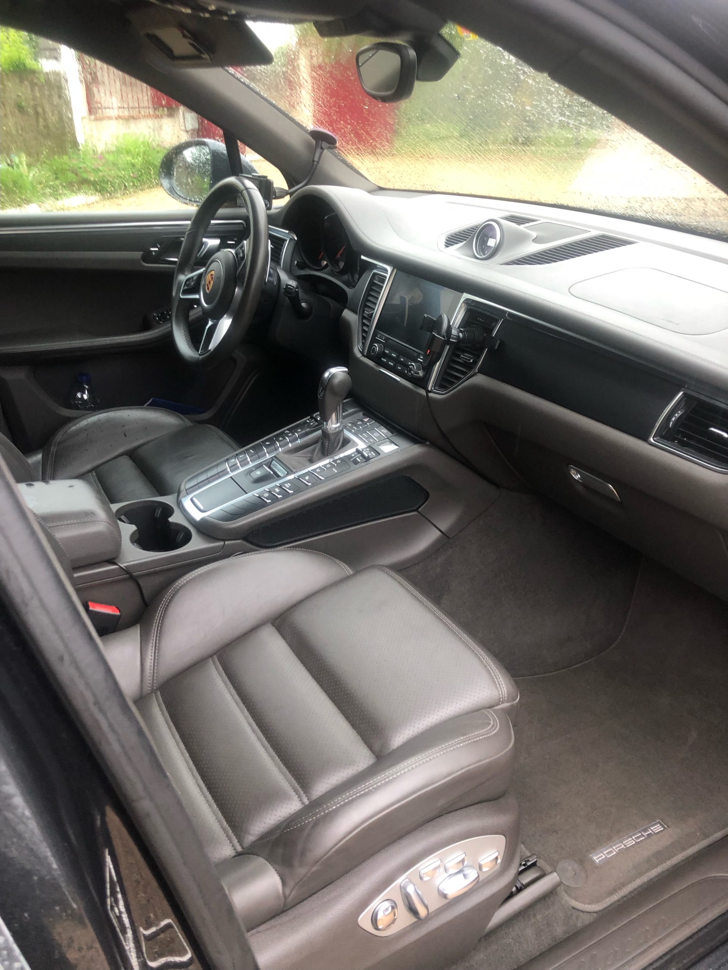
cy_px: 485
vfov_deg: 63.4
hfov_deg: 49.7
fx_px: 785
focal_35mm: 28
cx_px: 364
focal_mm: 3.99
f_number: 1.8
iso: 25
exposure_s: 1/30
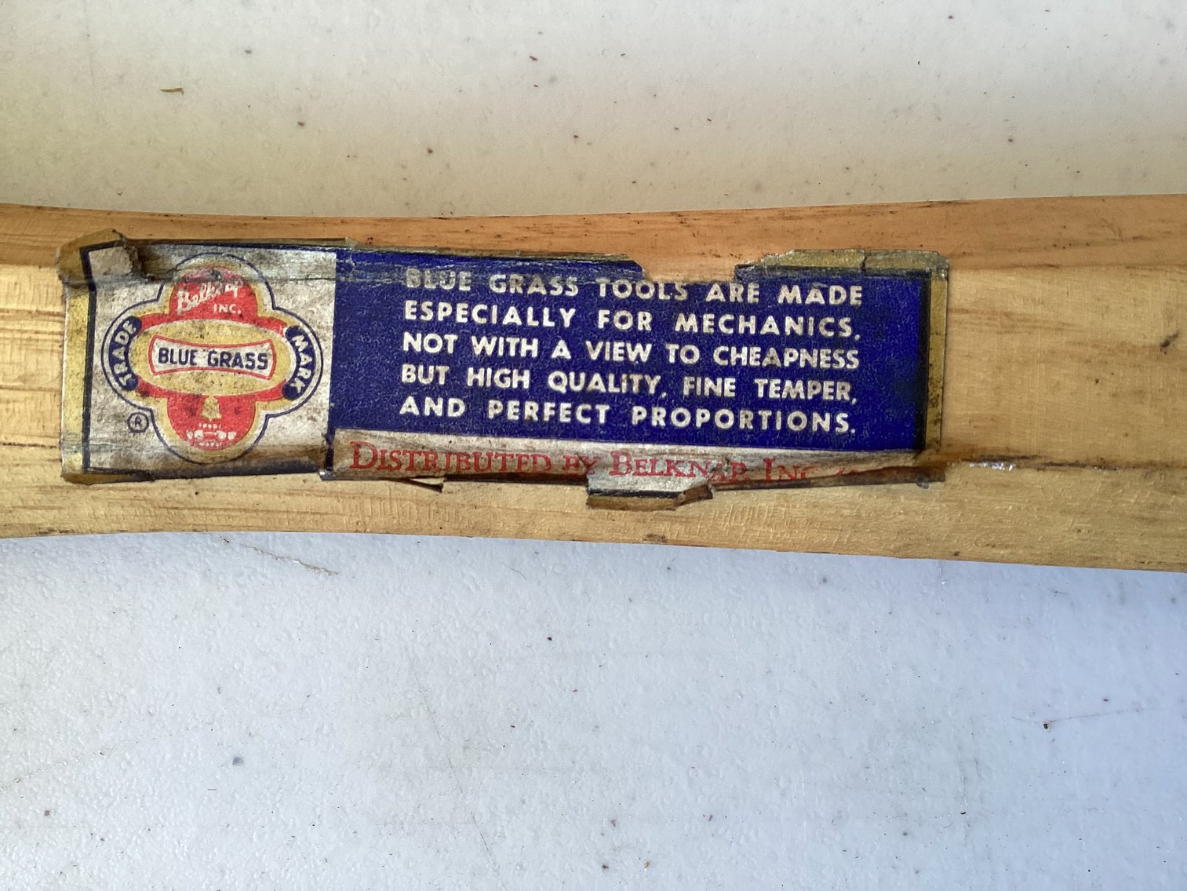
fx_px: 1063
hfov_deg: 58.3
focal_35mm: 31
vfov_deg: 45.4
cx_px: 594
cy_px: 446
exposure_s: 1/100
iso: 80
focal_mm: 3.3
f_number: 2.4
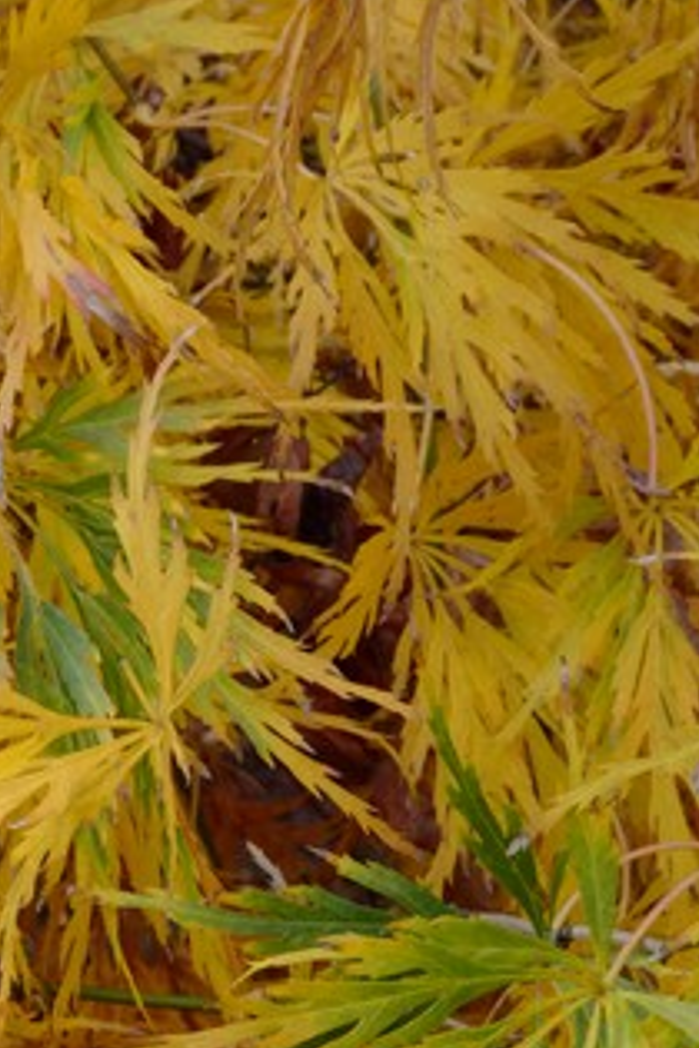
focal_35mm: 91
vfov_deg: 20.9
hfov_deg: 13.9
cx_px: -418
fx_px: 2650
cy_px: 1241
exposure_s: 1/60
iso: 1600
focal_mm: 28
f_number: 16
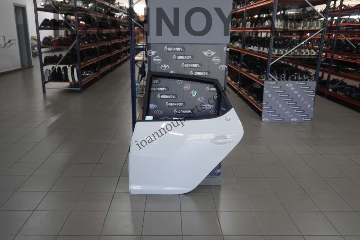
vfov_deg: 43.6
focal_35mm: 30
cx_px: 180
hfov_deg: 61.9
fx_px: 300
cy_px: 120
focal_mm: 20
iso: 1000
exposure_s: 1/160
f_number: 4
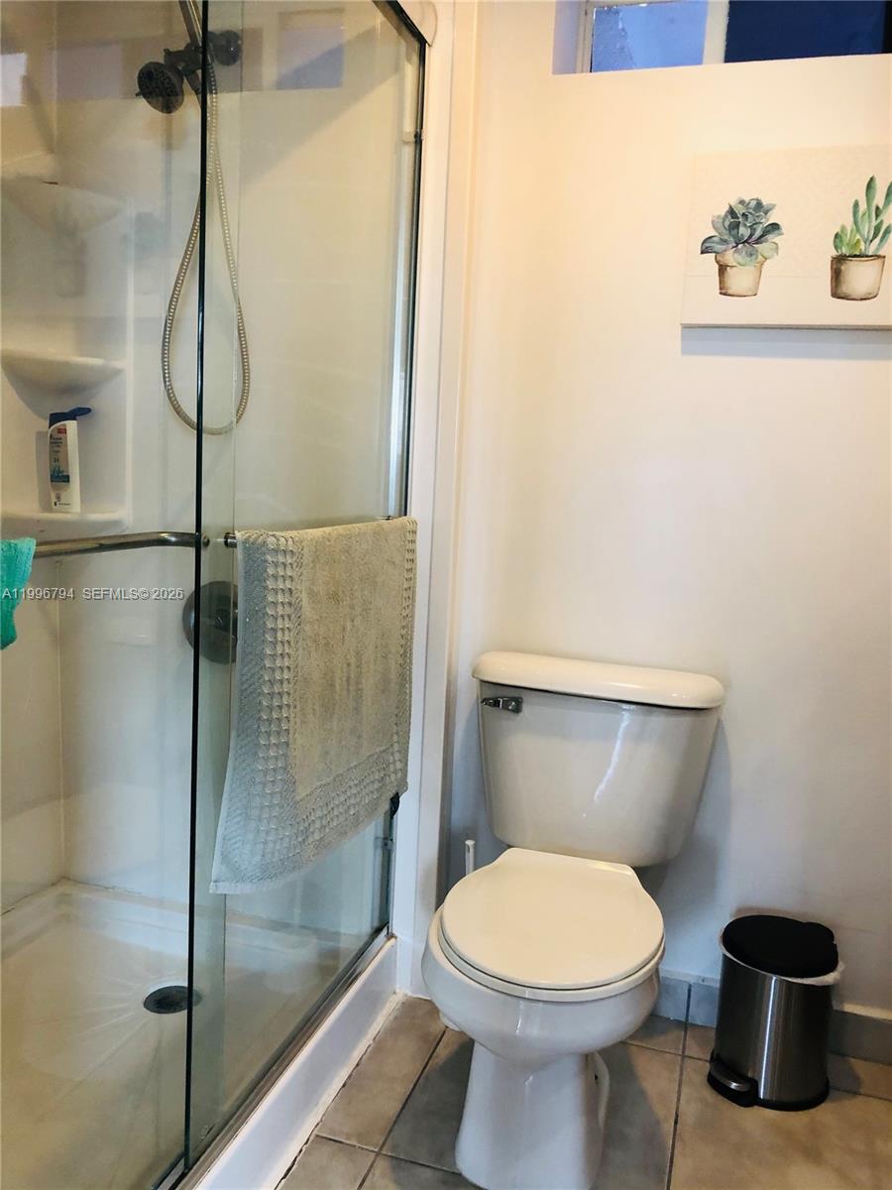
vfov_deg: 63.4
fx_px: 962
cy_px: 595
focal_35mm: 28
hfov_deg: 49.7
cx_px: 446
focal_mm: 3.99
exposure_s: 1/30
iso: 40
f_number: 1.8
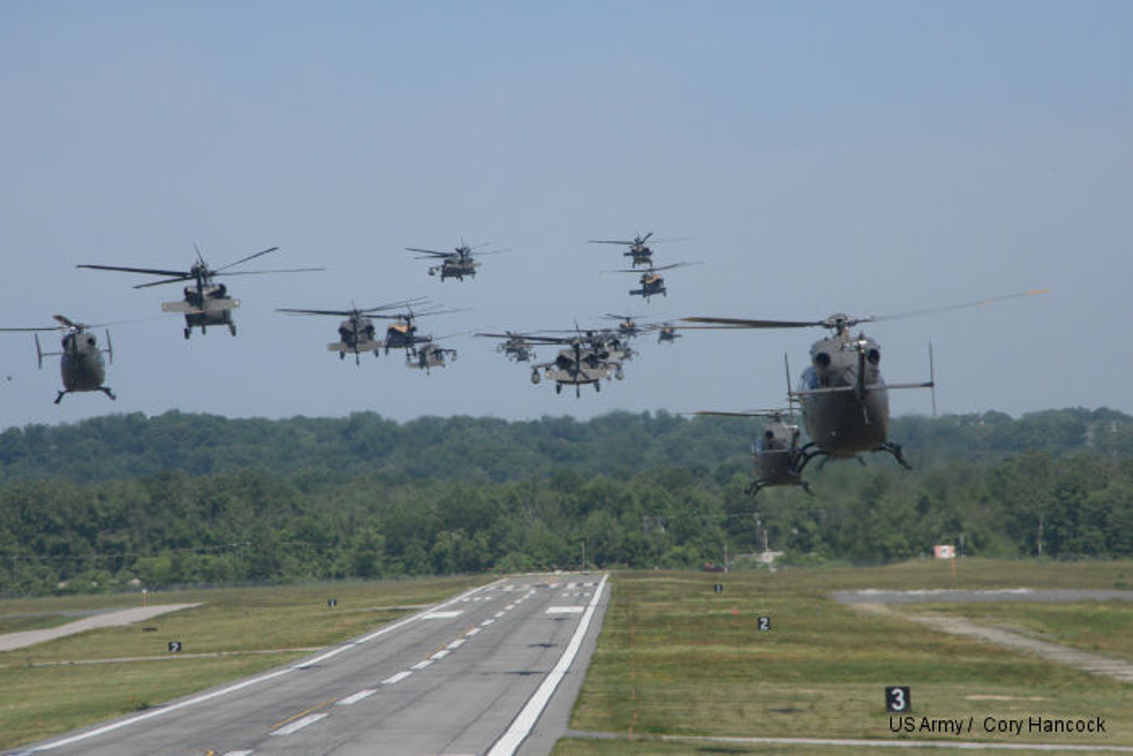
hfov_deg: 10.3
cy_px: 378
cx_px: 566
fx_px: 6295
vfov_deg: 6.9
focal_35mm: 200
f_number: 20
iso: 4000
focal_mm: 200
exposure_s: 1/1600
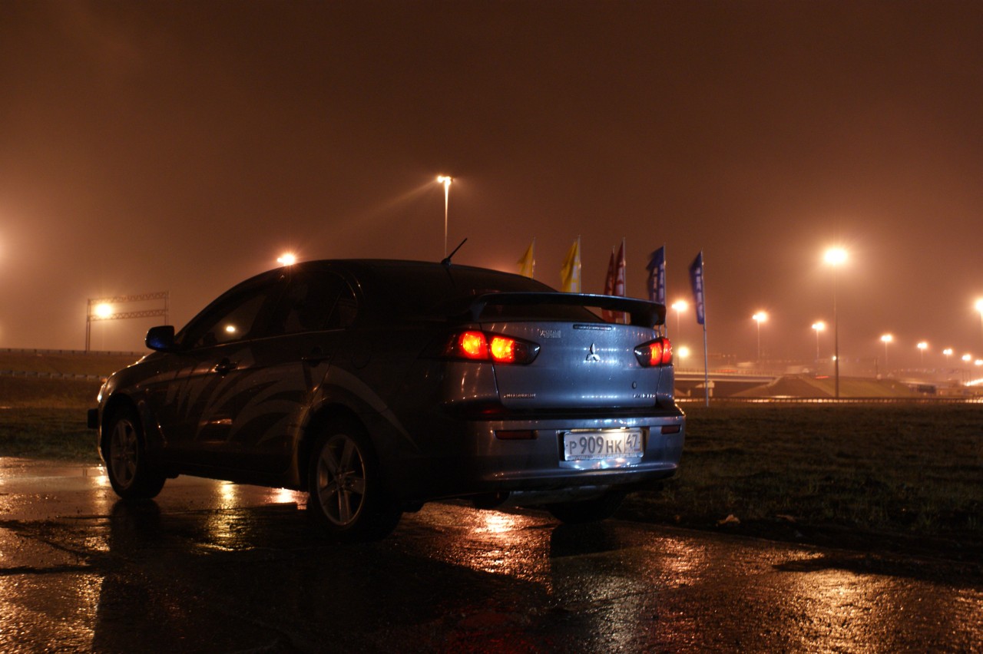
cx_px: 492
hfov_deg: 46.4
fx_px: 1146
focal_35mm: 42
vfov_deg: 31.9
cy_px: 327
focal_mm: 28
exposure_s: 1/2.5
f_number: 4.5
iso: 400
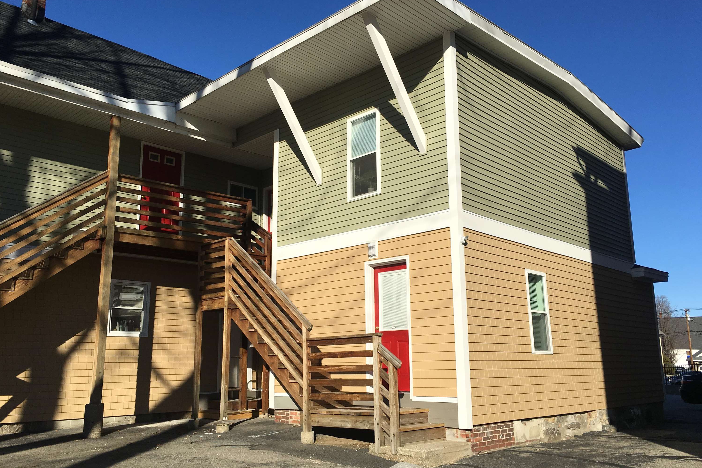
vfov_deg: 42.3
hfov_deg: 60.3
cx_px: 353
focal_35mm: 31
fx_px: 604
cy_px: 237
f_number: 2.2
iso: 25
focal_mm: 4.15
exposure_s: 1/2564
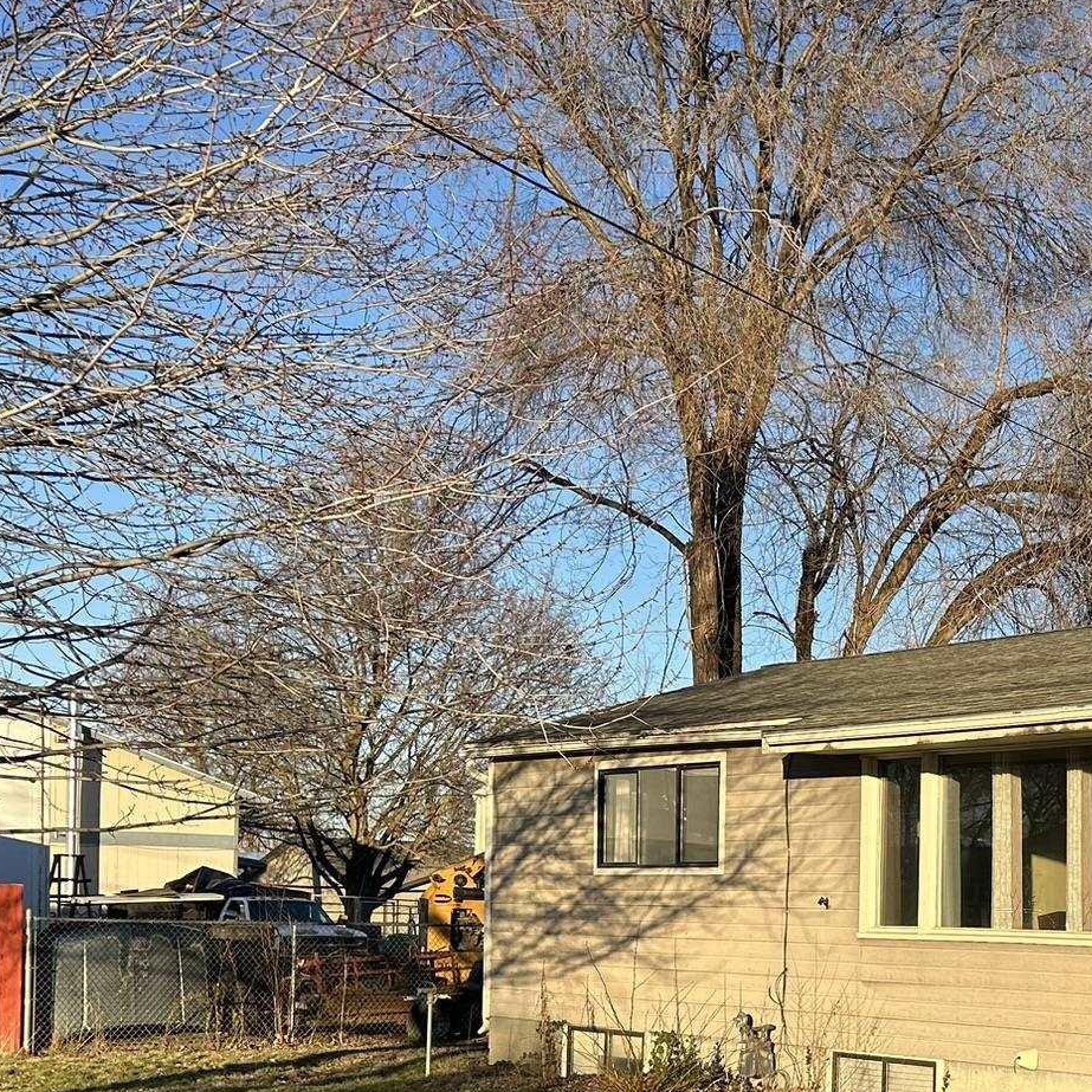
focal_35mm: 51
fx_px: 1820
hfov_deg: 31.5
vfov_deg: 32.4
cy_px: 896
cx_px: 1028
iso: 50
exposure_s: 1/2571
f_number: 1.5
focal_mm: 5.7
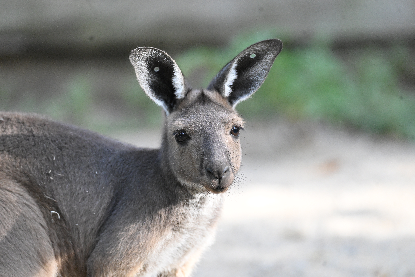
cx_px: 208
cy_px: 138
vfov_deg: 1.7
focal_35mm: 800
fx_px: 9222
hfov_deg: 2.6
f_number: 5.6
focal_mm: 800
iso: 6400
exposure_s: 1/1250
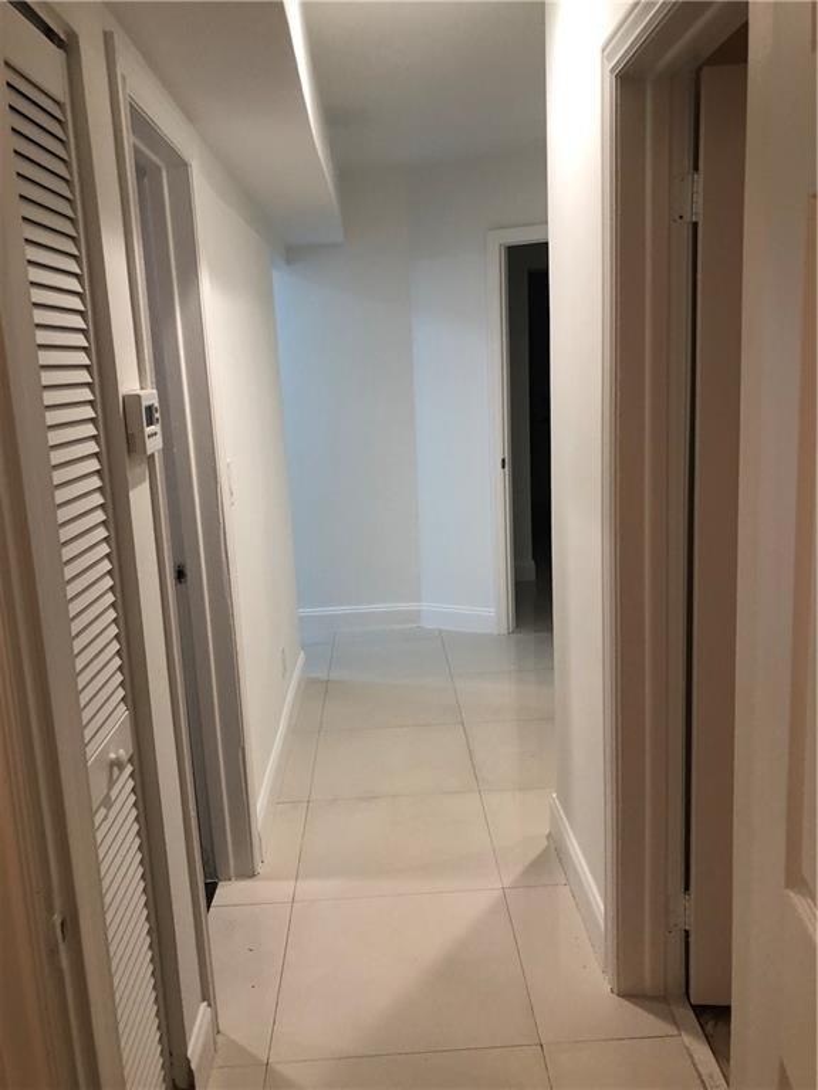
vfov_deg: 63.4
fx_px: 882
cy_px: 545
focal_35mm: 28
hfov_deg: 49.7
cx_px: 409
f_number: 1.8
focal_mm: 3.99
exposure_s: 1/15
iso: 40
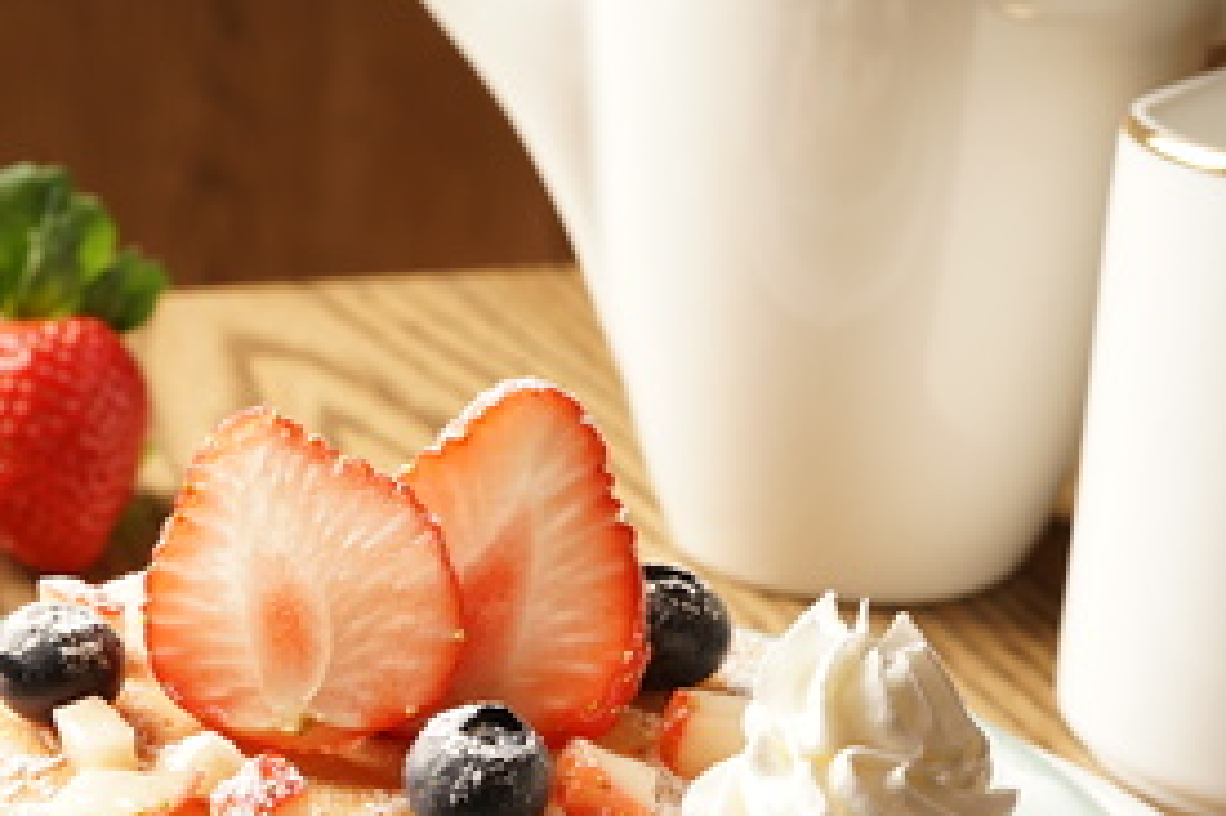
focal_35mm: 99
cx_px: 167
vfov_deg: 13.7
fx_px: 3369
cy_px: 729
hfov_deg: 20.3
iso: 160
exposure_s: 1/160
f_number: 10
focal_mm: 50
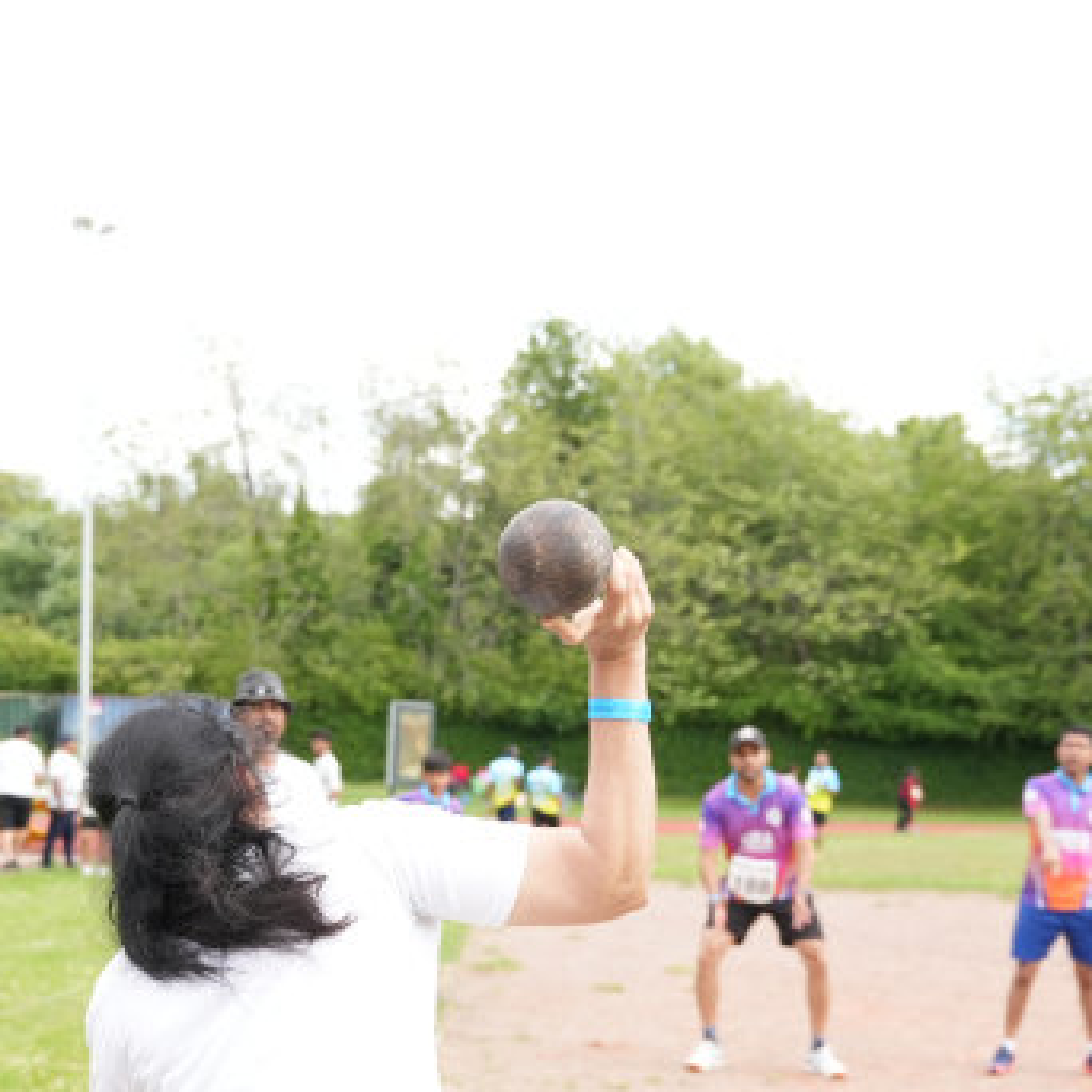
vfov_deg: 27.7
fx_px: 2177
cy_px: 832
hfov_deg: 28.1
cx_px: 431
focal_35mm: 61
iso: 250
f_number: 2.8
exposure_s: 1/800
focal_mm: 24
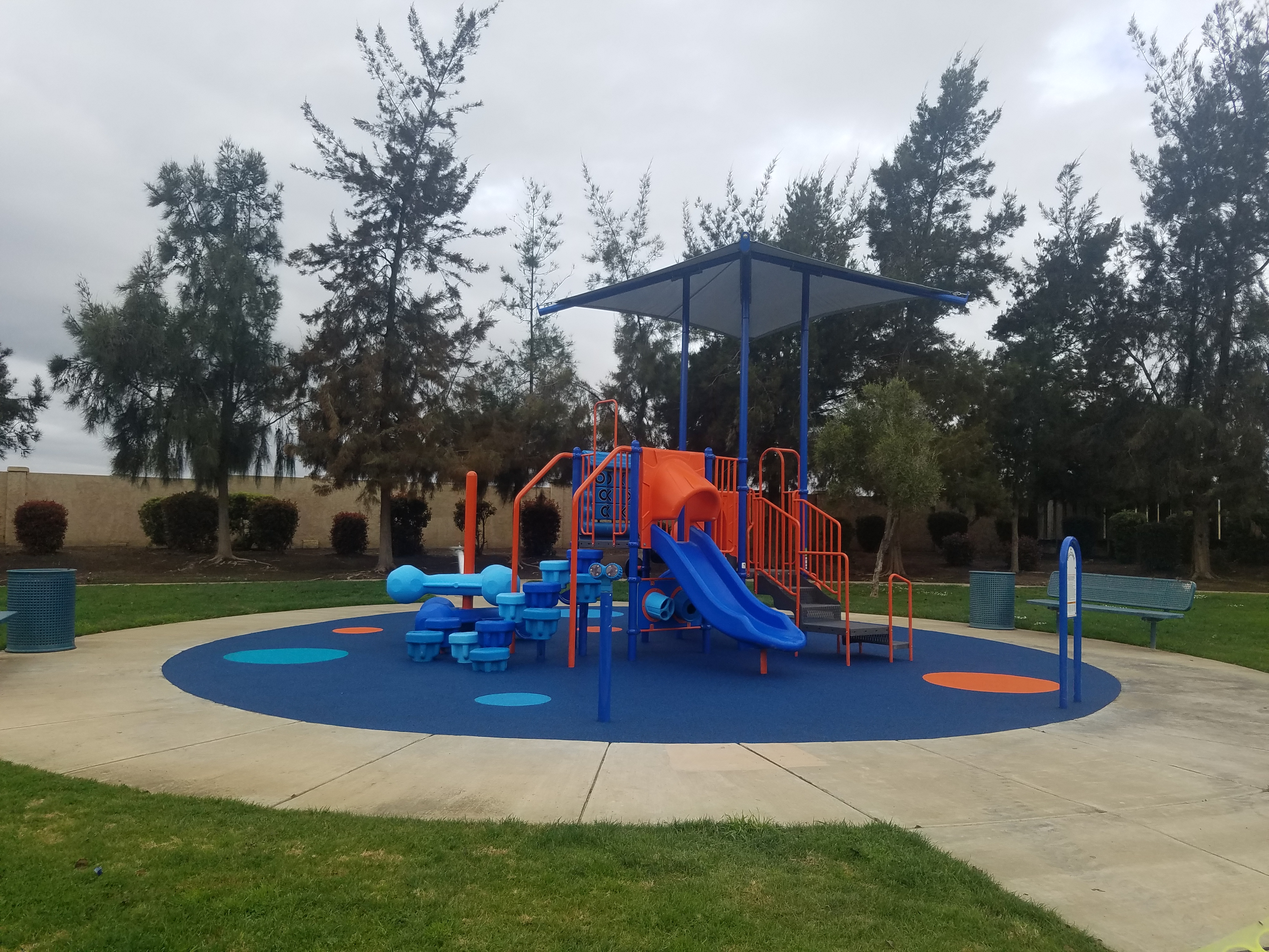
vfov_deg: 53.1
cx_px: 634
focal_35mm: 26
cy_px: 476
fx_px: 953
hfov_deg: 67.3
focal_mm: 4.2
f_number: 1.7
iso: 50
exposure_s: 1/1516
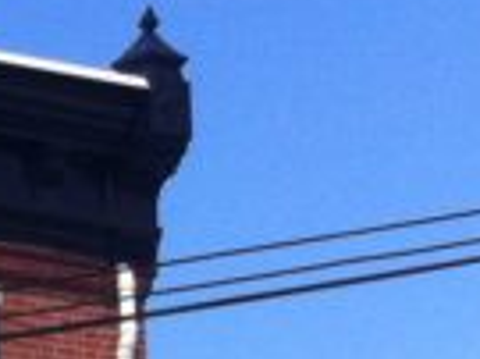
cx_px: -846
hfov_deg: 6.9
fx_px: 3685
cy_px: 905
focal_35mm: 266
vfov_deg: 5.4
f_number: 2.8
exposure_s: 1/815
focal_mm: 3.85
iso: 80
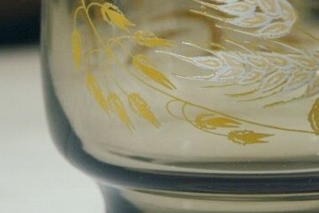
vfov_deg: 3.8
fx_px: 3225
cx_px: 255
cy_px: 53
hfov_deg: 5.7
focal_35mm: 364
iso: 100
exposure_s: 1/80
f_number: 3.5
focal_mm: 50.69
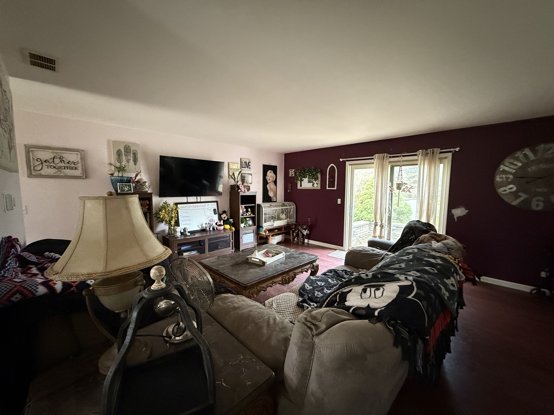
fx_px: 224
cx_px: 277
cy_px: 208
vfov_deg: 85.7
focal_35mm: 14
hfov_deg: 102.1
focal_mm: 2.22
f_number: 2.2
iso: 1000
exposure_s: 1/60
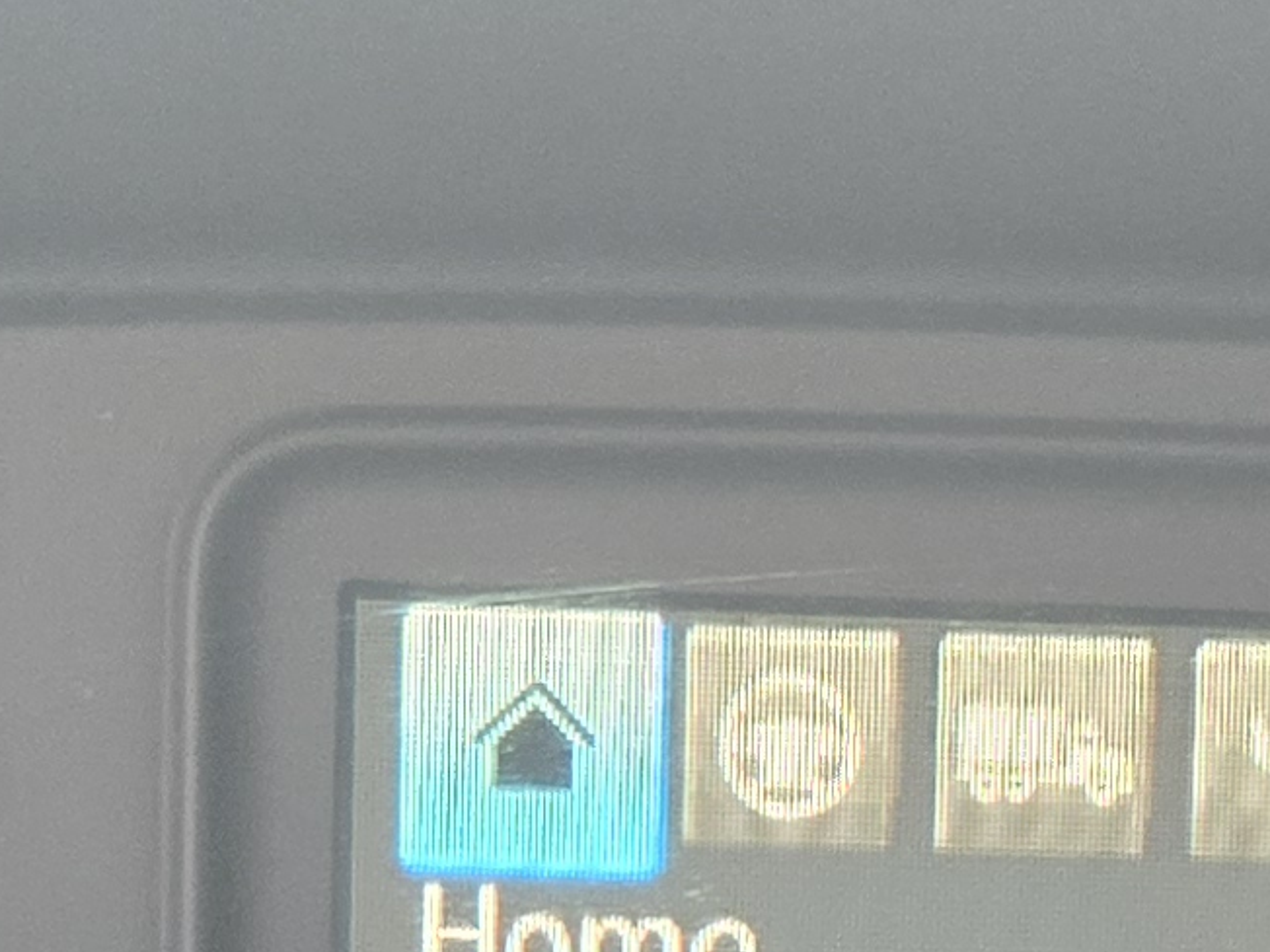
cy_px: 1536
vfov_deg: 10.1
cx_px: 814
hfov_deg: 14.0
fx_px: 5173
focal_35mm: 141
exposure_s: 1/120
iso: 250
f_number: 1.8
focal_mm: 5.4
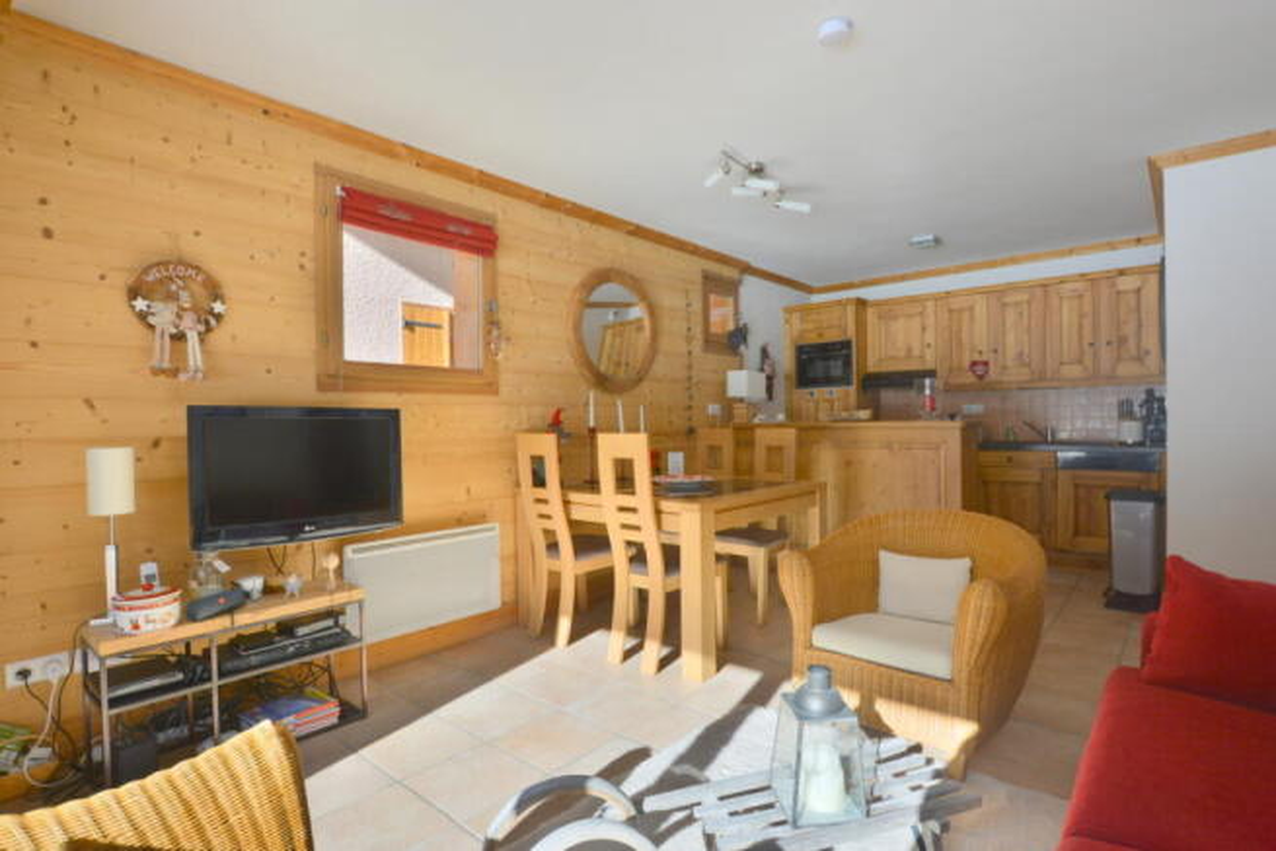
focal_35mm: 17
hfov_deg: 92.4
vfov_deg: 69.7
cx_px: 638
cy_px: 426
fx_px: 612
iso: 200
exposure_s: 1/125
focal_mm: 11.5
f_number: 5.6
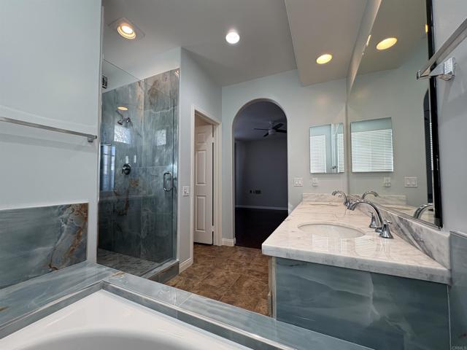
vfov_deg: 85.7
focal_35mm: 14
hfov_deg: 102.1
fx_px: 189
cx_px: 234
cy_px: 175
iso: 160
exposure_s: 1/120
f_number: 2.2
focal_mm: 2.22
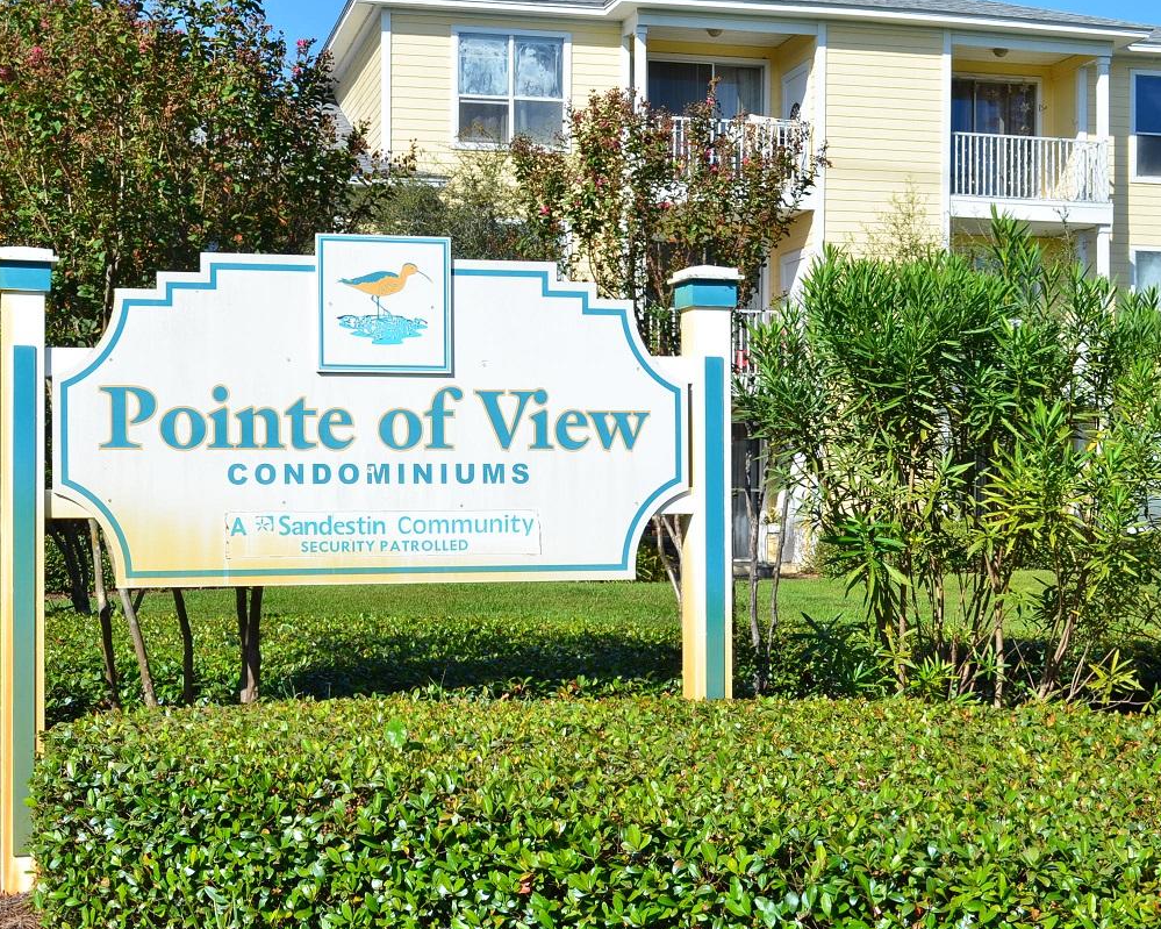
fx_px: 1787
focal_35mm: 52
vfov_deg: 29.1
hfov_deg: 35.9
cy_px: 471
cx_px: 456
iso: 320
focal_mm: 30
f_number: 10
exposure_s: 1/250
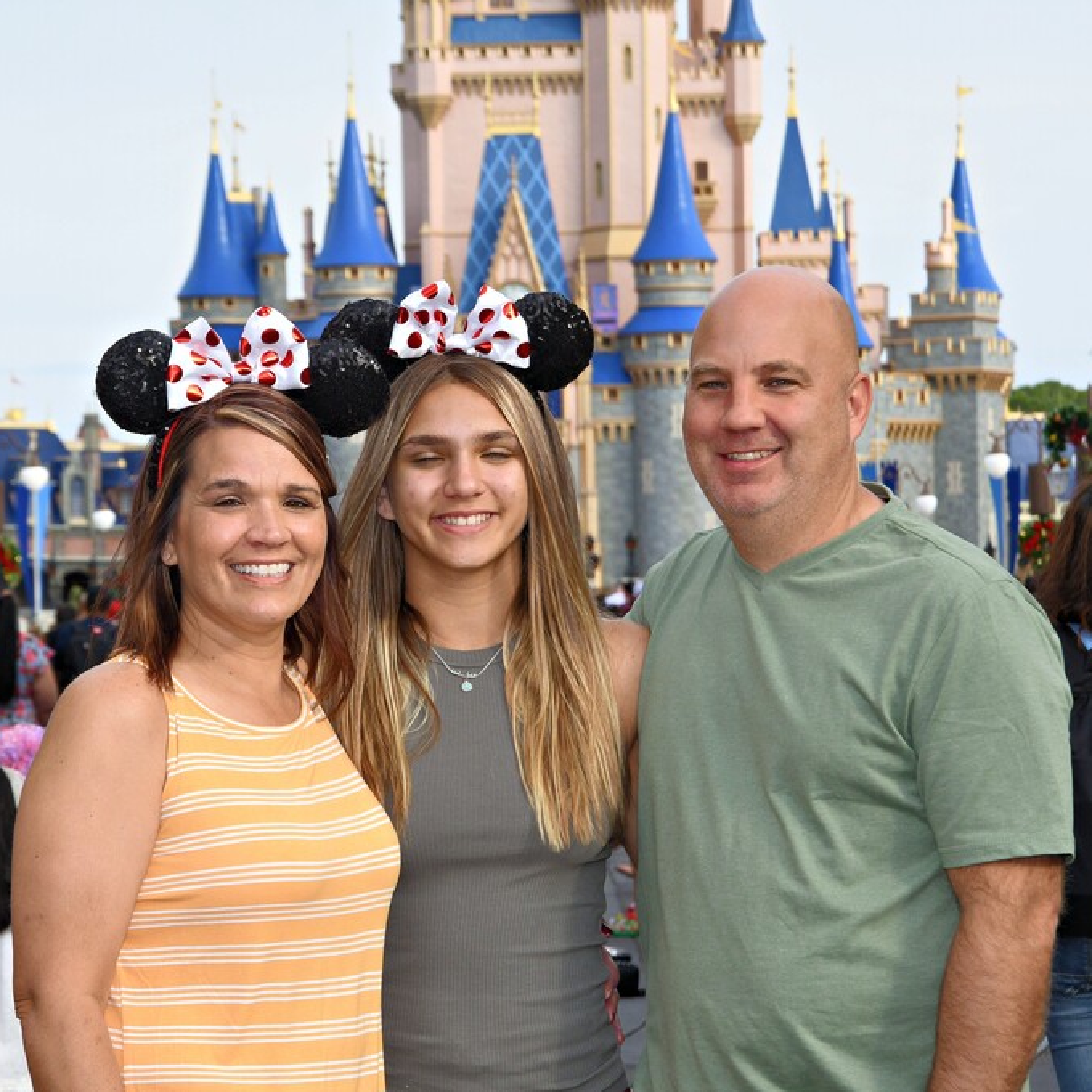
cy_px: 548
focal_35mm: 154
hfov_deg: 11.3
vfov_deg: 11.3
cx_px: 473
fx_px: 5496
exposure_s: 1/250
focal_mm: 80
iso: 400
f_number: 10
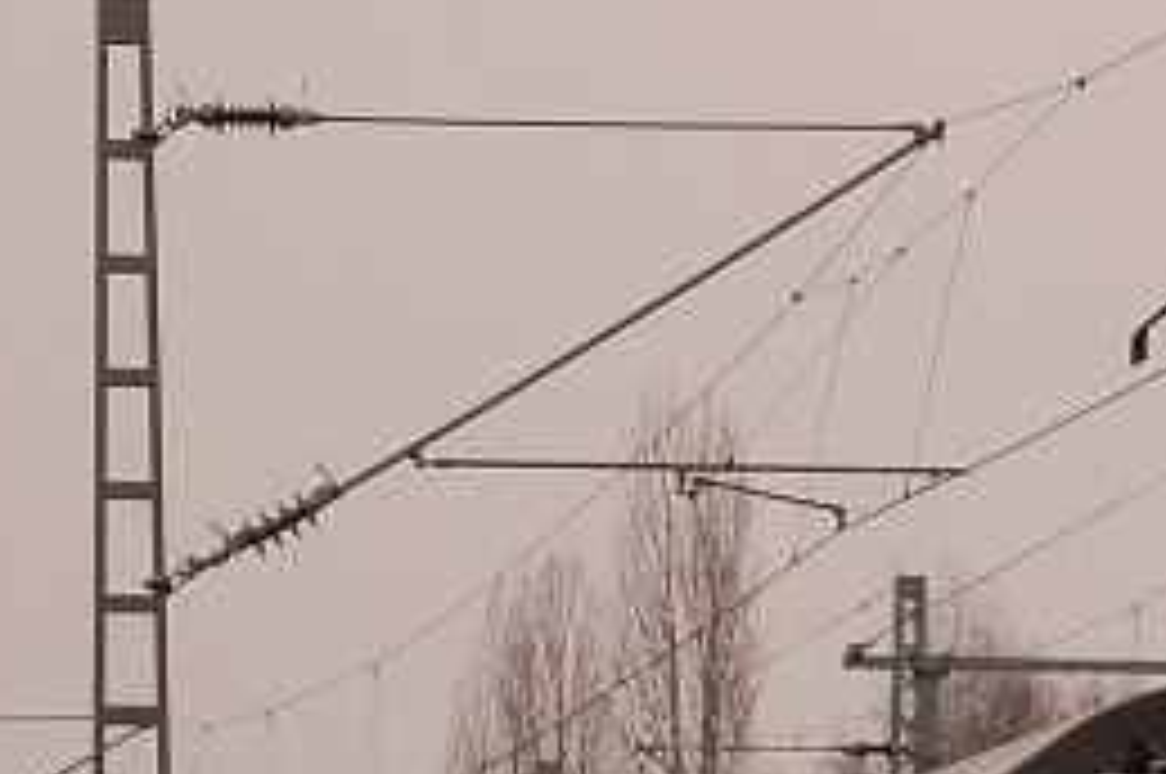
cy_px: 1168
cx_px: 1814
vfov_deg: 2.9
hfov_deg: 4.3
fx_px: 15365
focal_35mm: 475
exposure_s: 1/250
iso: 200
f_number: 7.1
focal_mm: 80
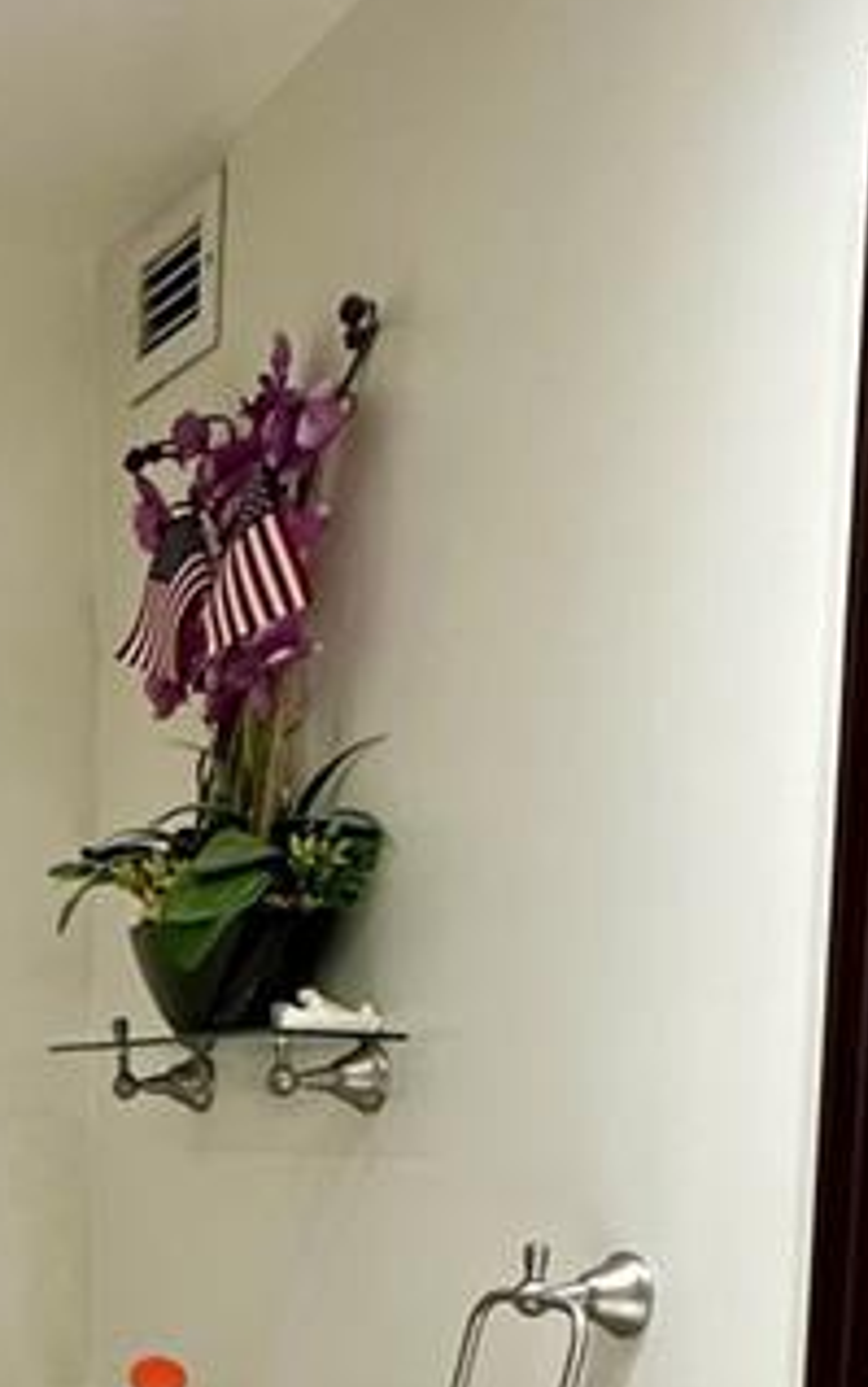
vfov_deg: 32.9
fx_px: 2118
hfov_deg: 21.6
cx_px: -157
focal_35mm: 56
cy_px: 1431
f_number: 2.2
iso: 250
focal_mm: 2.22
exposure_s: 1/120
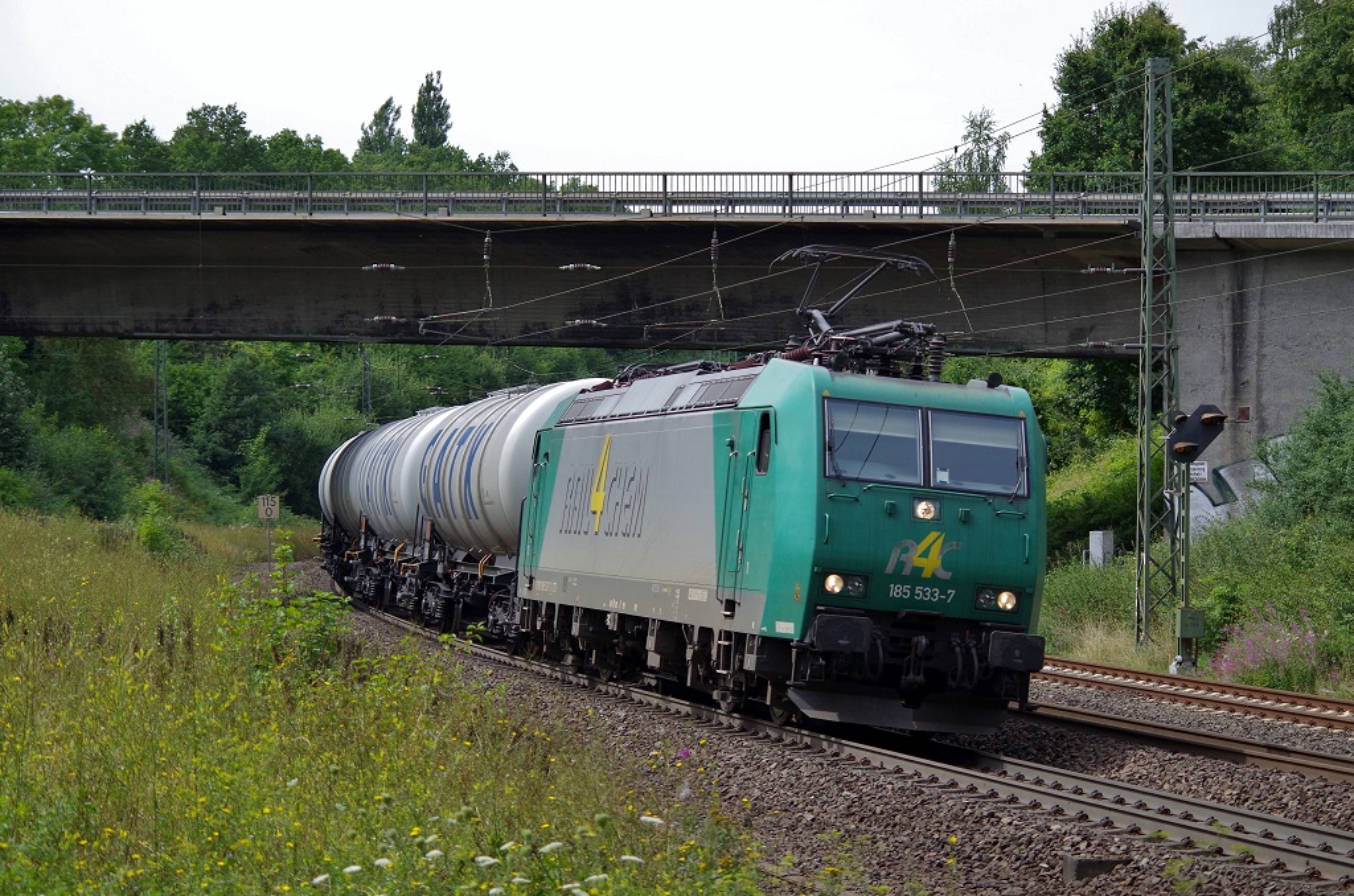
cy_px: 448
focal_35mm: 105
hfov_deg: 19.5
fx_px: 3941
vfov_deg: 13.0
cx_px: 677
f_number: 5.6
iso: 400
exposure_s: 1/1000
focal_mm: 70
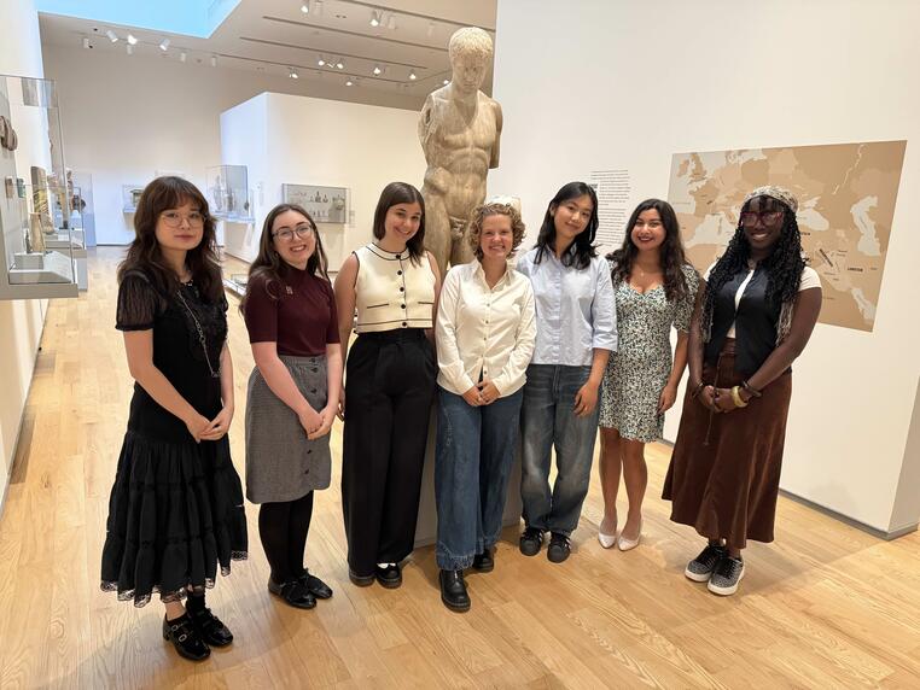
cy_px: 345
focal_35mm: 24
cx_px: 460
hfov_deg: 71.6
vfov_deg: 56.8
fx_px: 638
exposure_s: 1/60
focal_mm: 6.76
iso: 500
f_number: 1.78
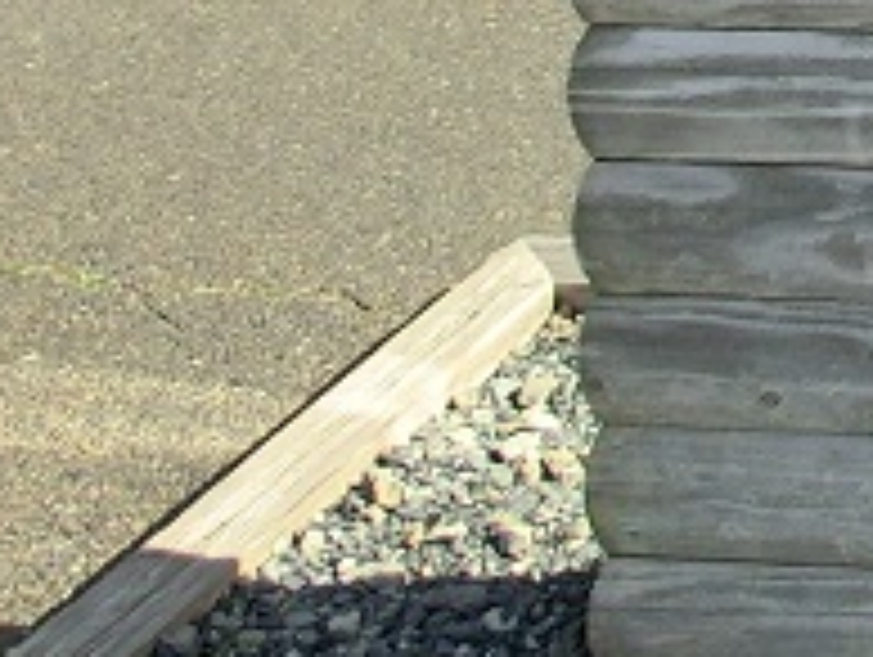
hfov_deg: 14.0
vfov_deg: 11.2
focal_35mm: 121
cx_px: 1678
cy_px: -605
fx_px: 3055
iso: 100
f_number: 3
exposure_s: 1/500
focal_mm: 4.24
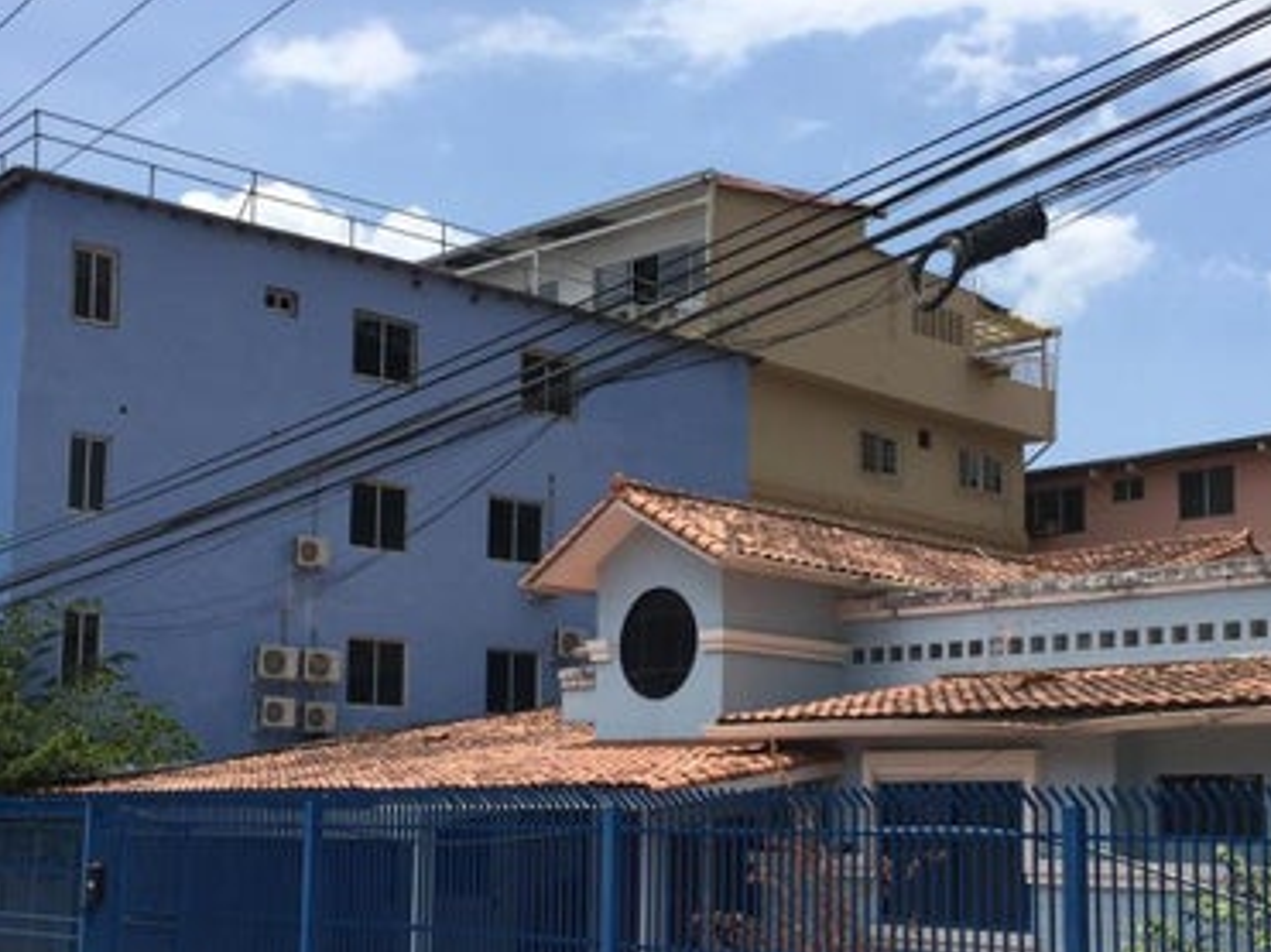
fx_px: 1835
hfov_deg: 38.2
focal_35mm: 50
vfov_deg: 29.0
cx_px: 706
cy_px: 610
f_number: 2.2
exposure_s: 1/2326
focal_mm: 4.15
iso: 32
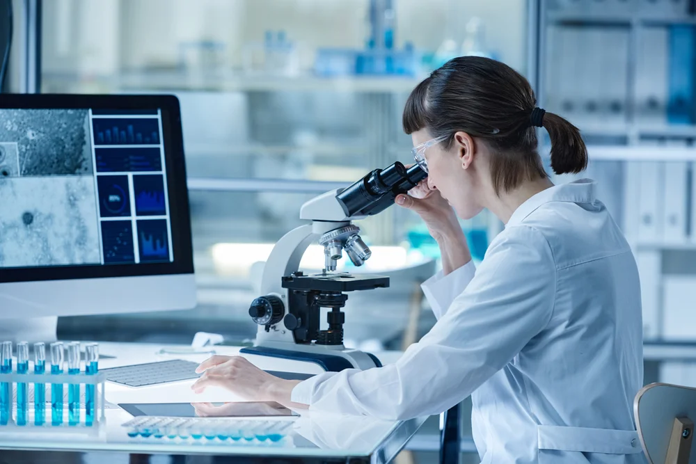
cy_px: 232
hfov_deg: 12.8
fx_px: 3094
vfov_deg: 8.6
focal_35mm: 160
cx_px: 348
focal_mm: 160
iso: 800
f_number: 3.5
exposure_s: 1/200
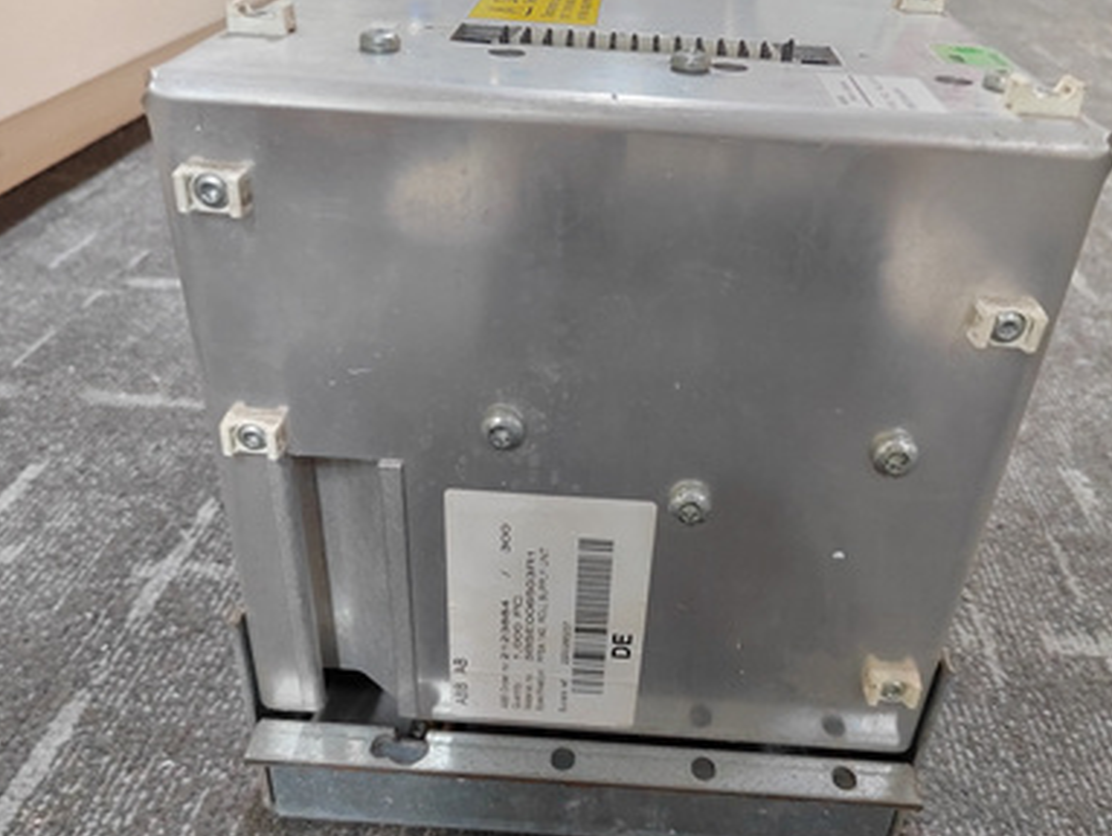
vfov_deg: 46.7
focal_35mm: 30
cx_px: 586
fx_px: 965
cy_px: 492
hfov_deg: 59.9
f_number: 1.9
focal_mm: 5.52
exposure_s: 1/33.3
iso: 2625
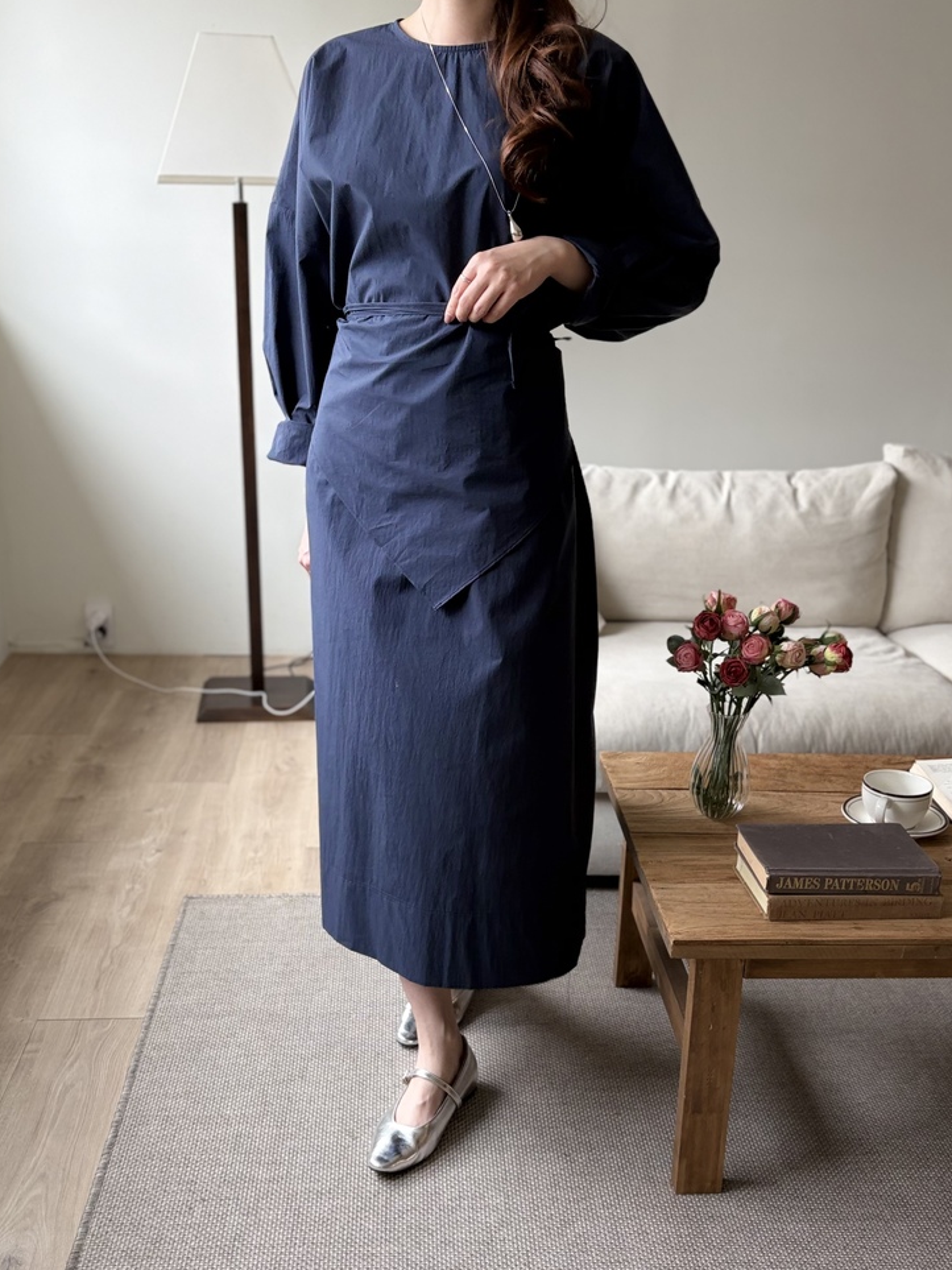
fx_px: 990
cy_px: 629
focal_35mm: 27
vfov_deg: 65.3
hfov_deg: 51.3
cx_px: 488
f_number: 1.6
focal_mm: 5.96
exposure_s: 1/60
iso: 100
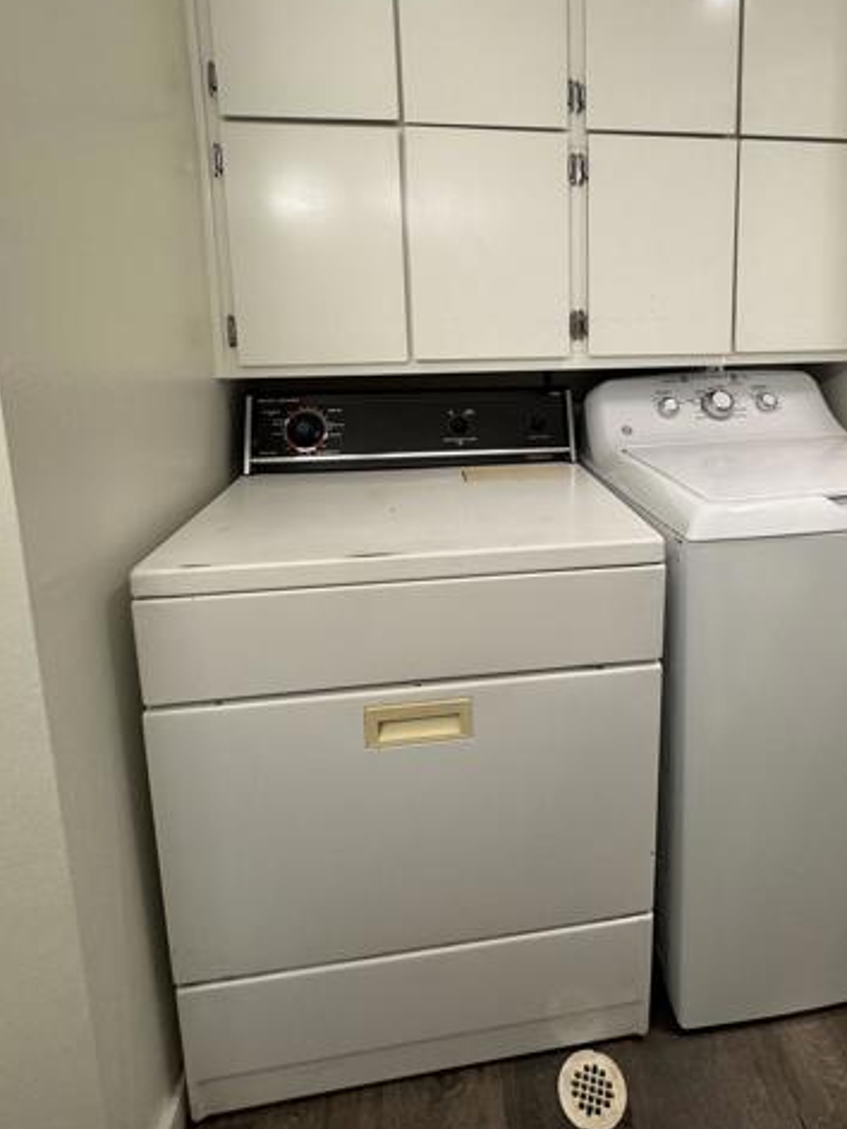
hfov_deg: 67.9
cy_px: 428
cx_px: 517
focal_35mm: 19
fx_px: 620
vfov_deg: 83.2
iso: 125
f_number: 2.2
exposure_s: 1/120
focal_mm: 2.22
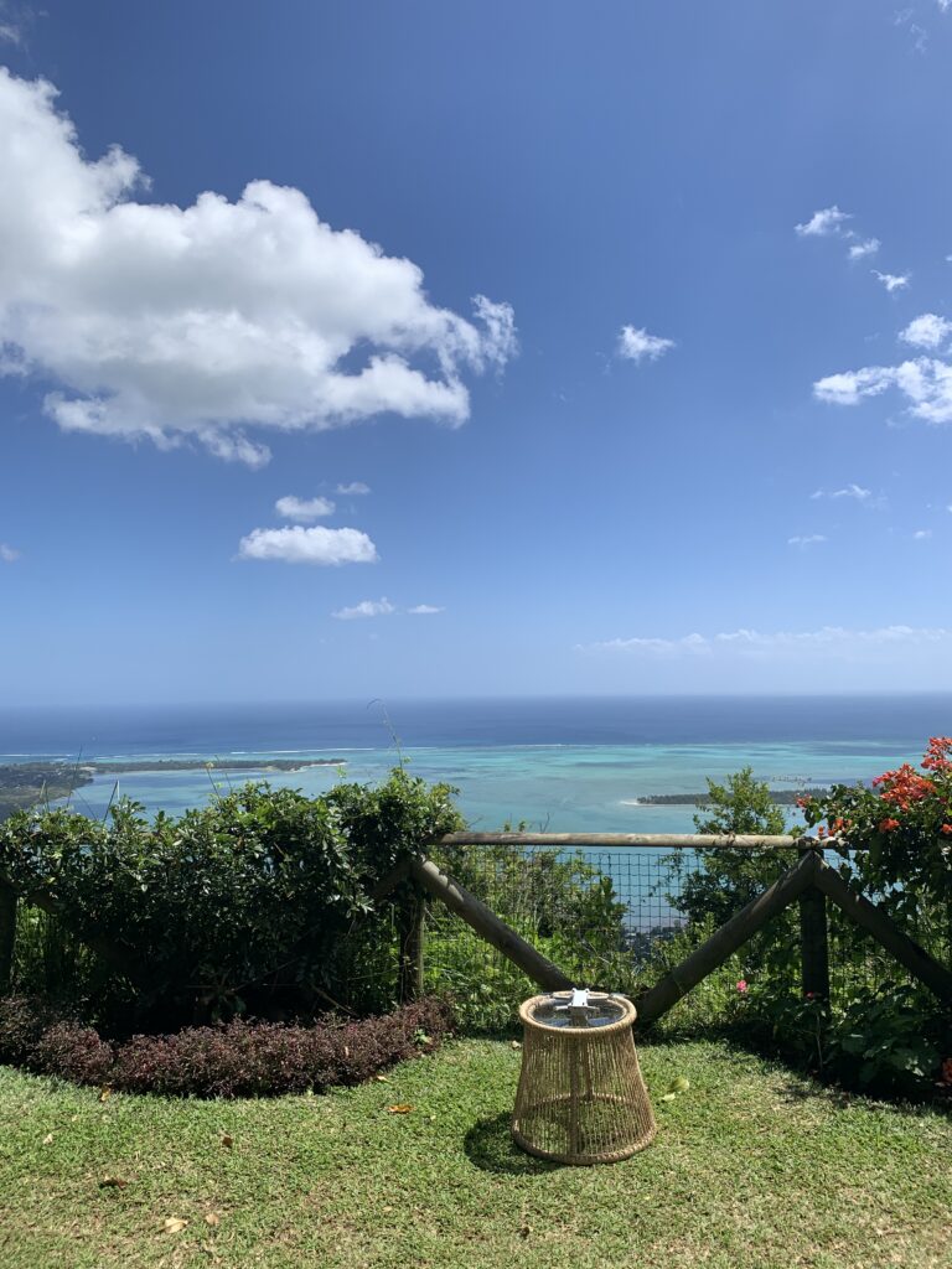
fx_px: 953
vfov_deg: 67.3
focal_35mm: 26
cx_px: 476
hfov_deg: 53.1
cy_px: 634
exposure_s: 1/3289
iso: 25
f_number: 1.8
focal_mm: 4.25
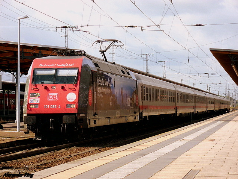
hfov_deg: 16.2
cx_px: 119
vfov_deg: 12.1
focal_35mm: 122
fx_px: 839
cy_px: 89
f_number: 5.8
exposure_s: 1/304
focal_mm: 21.6
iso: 100
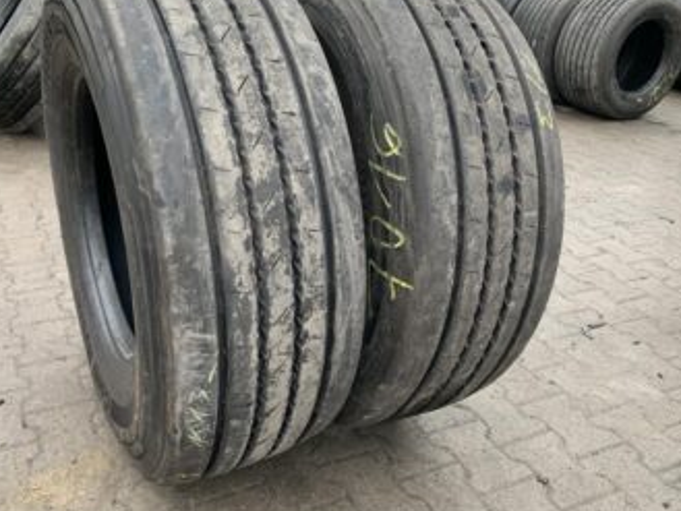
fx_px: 669
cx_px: 313
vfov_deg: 41.6
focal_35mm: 34
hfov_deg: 53.9
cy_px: 208
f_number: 1.8
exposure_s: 1/111
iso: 100
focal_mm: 4.25
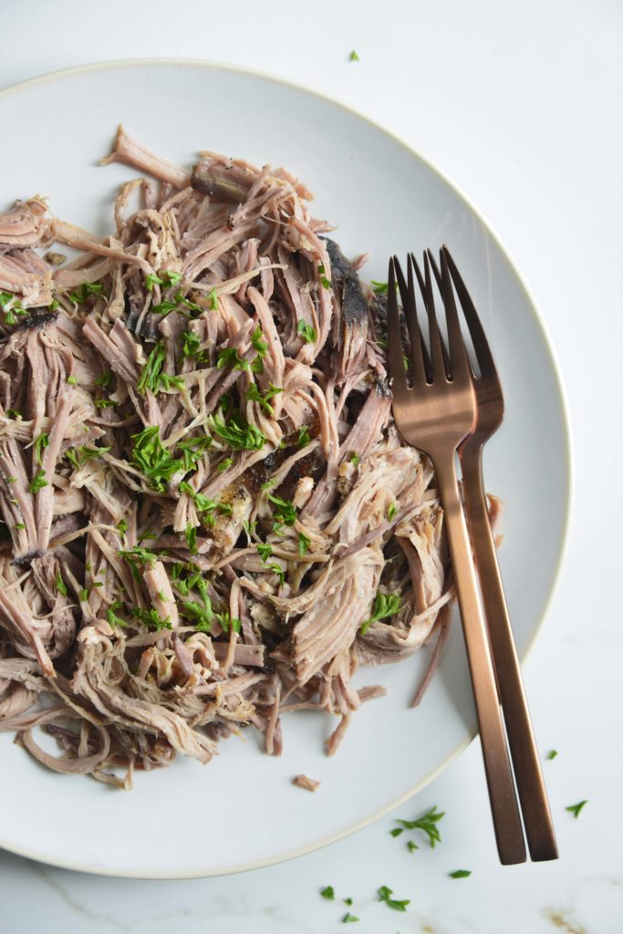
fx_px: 2543
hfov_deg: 14.0
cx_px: 312
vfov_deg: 20.8
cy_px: 467
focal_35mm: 98
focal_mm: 98
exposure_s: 1/80
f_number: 6.3
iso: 500
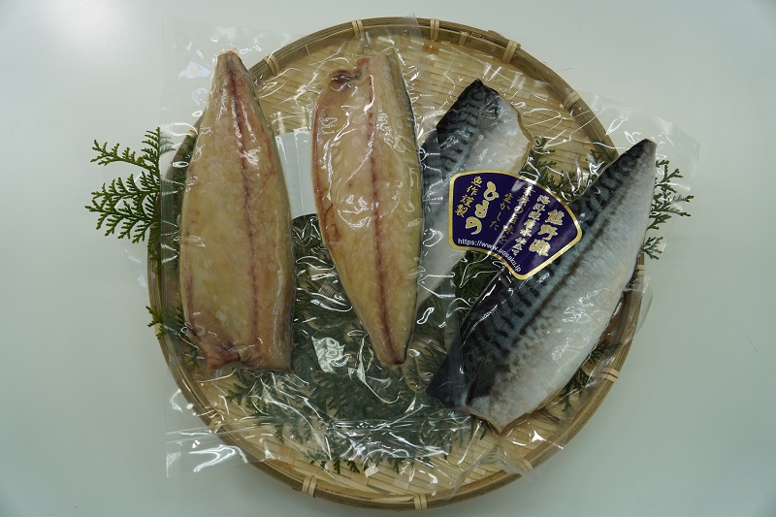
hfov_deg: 70.4
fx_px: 550
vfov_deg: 50.4
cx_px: 388
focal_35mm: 26
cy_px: 258
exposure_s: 1/160
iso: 250
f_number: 4
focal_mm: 17
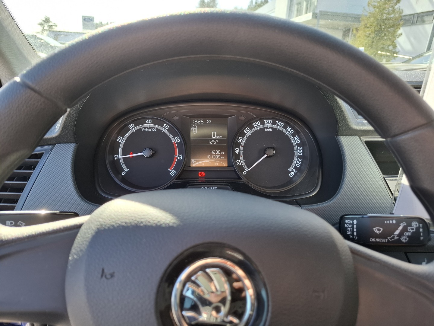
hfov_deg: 73.9
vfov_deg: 58.9
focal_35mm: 23
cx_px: 217
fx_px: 288
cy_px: 163
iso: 50
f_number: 1.8
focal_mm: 5.54
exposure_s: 1/100
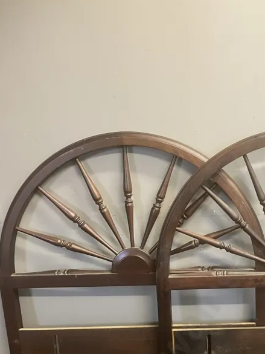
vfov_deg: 37.4
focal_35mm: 49
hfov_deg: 28.8
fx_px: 500
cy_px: 286
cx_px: 224
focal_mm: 3.99
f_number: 1.8
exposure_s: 1/50
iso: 250
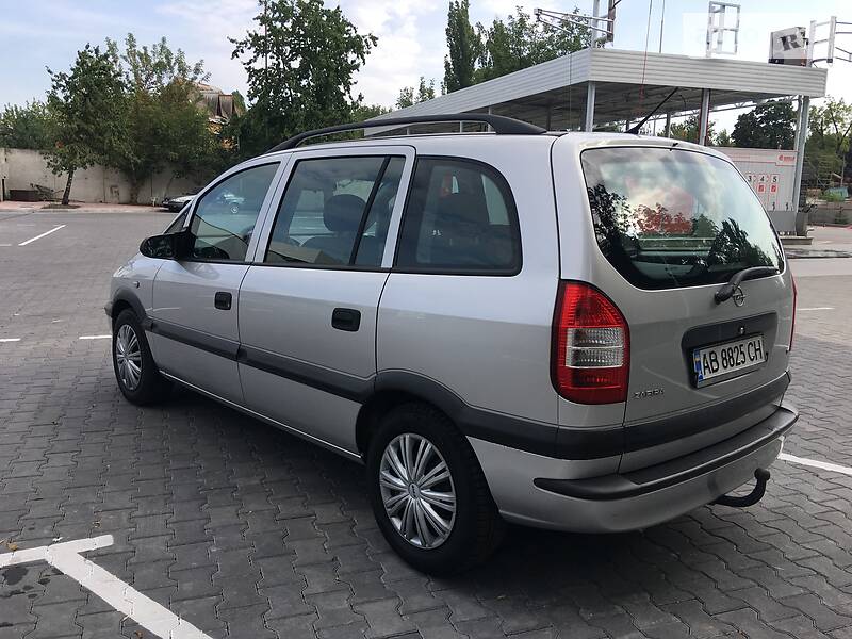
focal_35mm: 29
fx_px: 714
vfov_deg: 48.2
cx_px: 426
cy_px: 320
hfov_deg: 61.7
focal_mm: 4.2
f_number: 2.2
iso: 25
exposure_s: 1/587
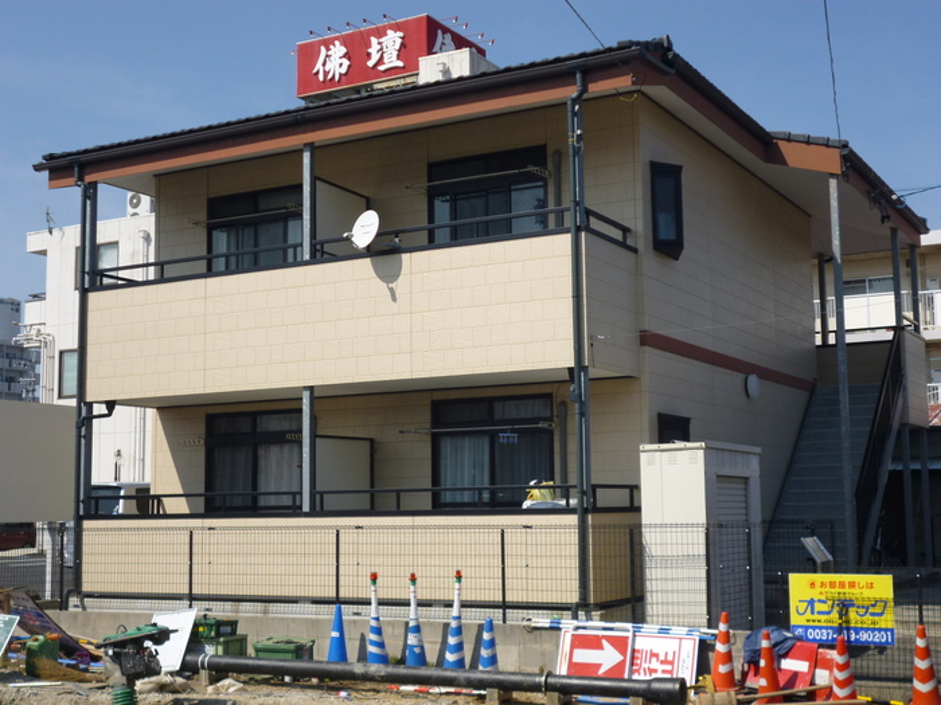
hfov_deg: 39.7
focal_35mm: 48
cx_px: 470
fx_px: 1305
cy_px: 352
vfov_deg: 30.3
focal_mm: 8.6
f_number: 13
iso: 100
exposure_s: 1/100
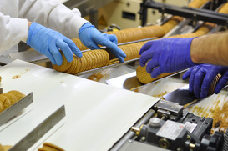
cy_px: 63
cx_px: 73
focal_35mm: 82
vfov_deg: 16.6
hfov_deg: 24.7
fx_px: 517
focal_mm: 35
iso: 400
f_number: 2.5
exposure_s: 1/60
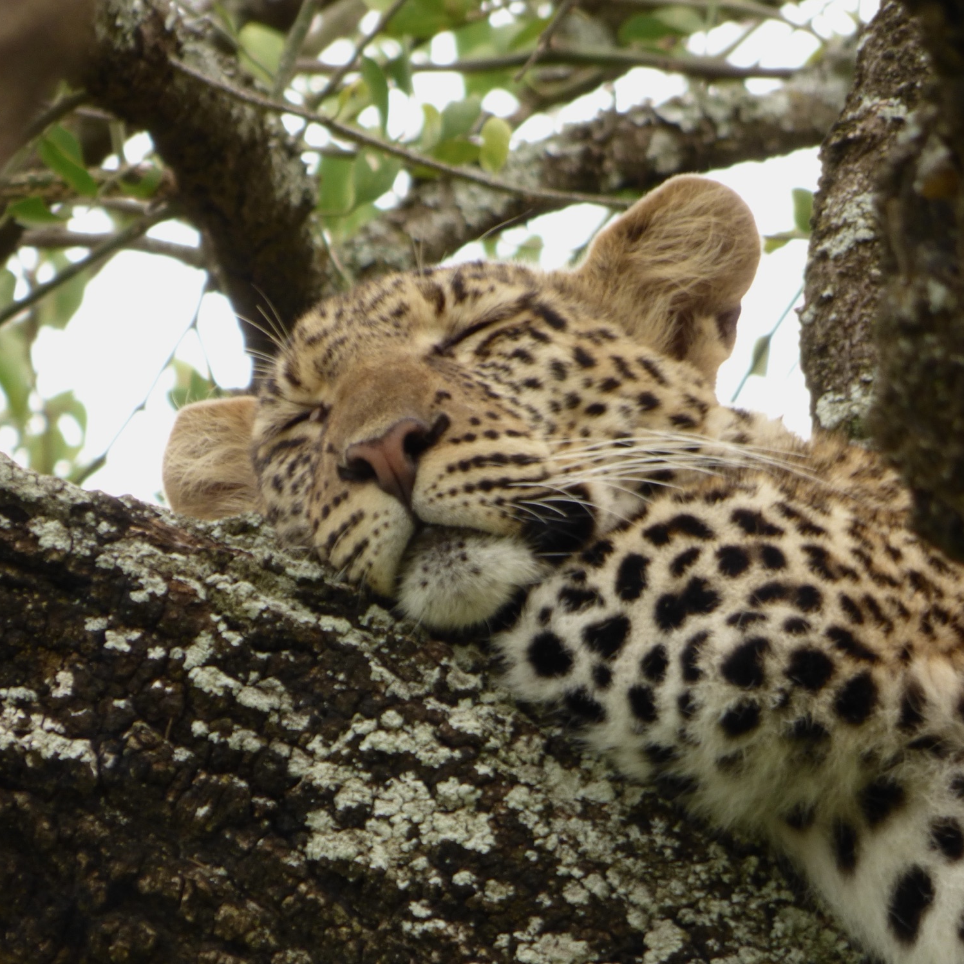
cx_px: 451
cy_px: 482
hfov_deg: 1.2
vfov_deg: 1.2
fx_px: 44645
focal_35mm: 1417
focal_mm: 215
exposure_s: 1/40
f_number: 8
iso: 200
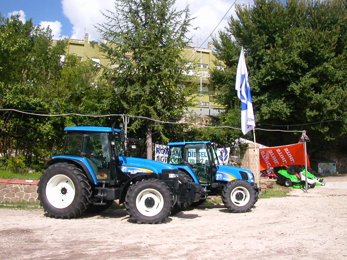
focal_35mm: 37
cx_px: 174
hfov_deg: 50.1
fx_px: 371
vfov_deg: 38.7
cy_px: 130
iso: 100
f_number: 4.5
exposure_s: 1/581
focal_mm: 5.6
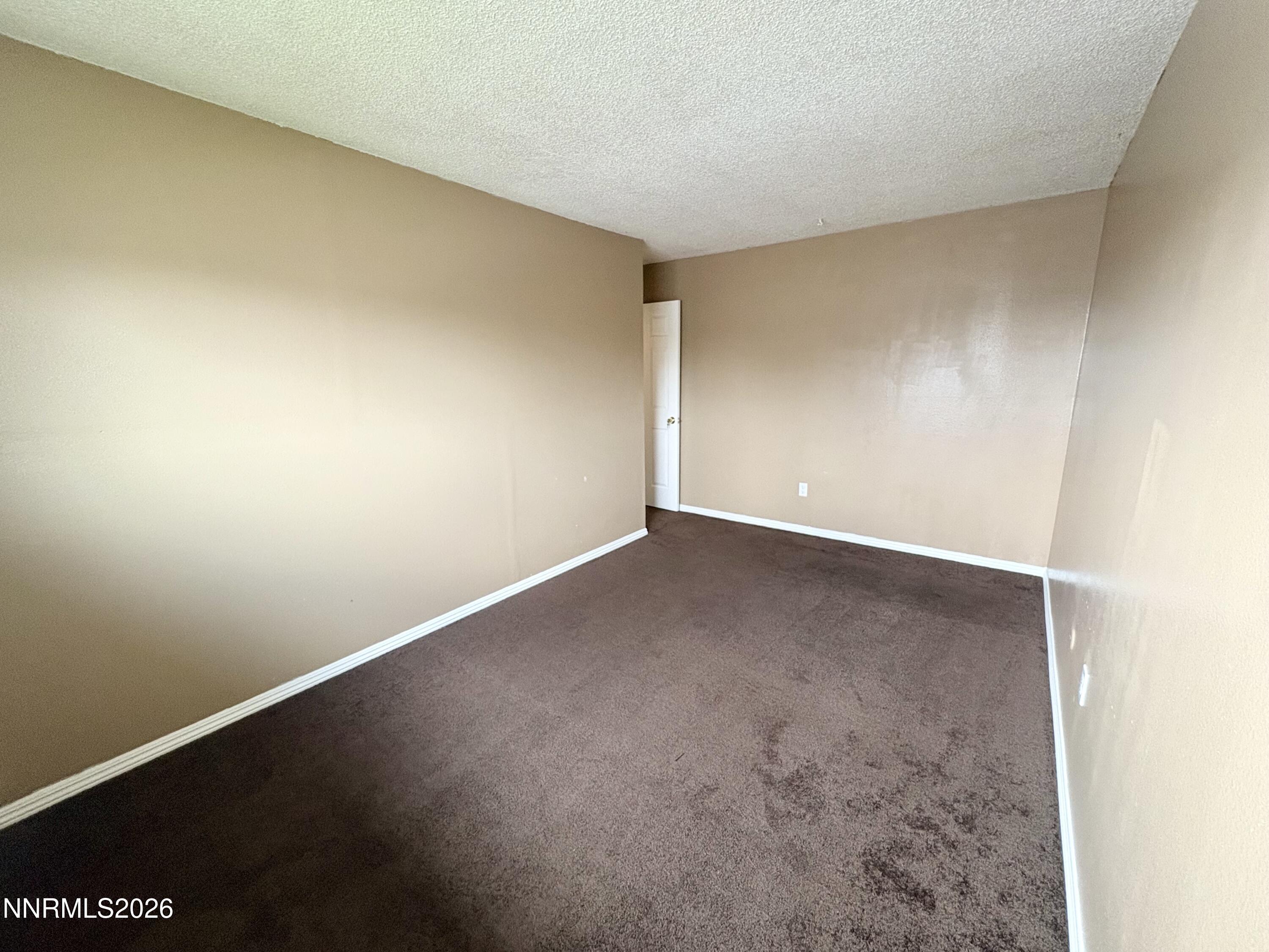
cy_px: 476
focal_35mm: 14
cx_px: 634
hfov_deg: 102.1
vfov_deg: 85.7
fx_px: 513
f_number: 2.2
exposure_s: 1/60
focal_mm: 2.22
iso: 400
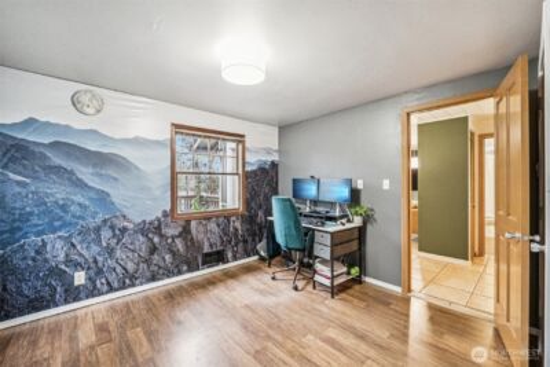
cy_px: 184
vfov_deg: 77.4
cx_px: 275
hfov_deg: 100.4
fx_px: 229
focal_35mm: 15
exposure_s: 1/15
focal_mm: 10
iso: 6400
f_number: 9
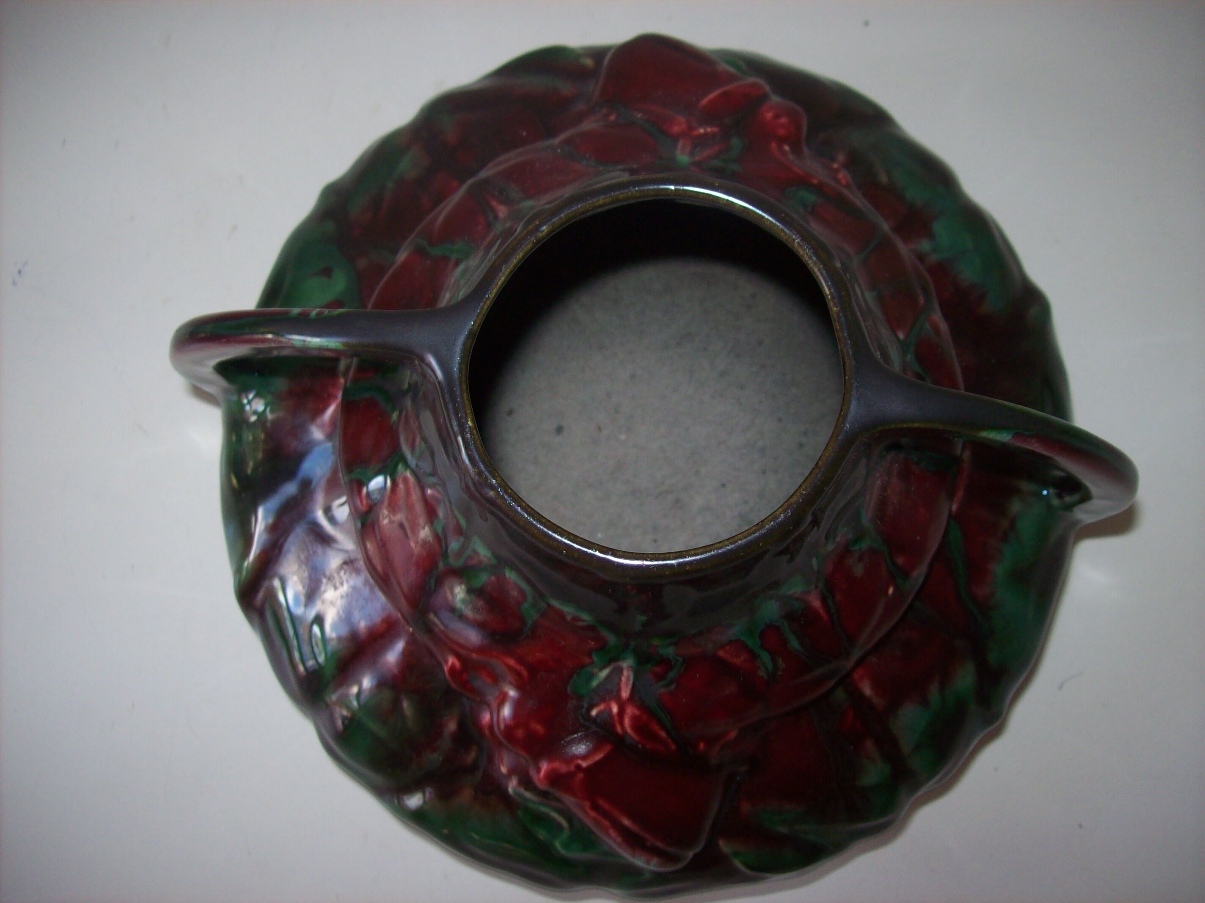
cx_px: 602
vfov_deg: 39.6
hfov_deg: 51.4
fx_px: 1253
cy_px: 452
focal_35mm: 36
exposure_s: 1/64
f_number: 2.7
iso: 80
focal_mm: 6
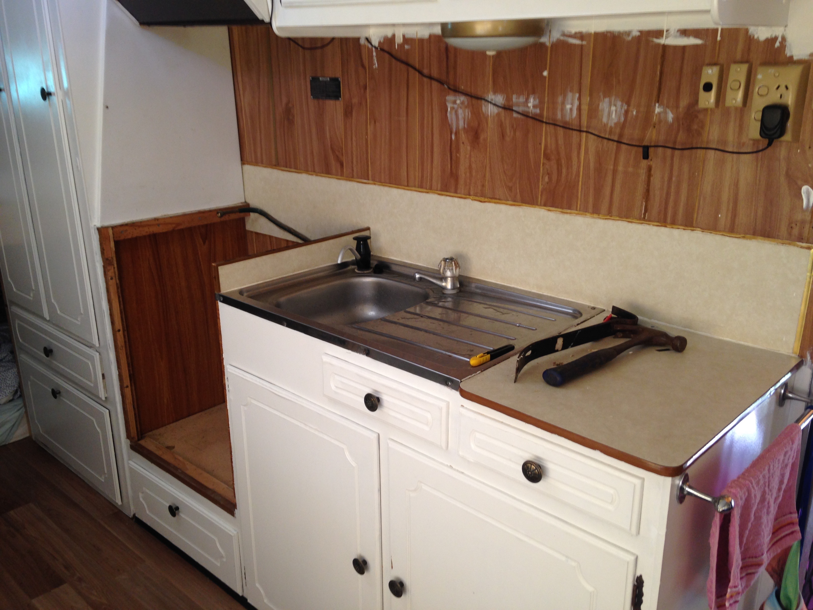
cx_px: 406
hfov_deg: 55.4
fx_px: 775
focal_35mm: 33
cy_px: 305
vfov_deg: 42.9
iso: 64
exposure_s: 1/20
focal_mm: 4.12
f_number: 2.4
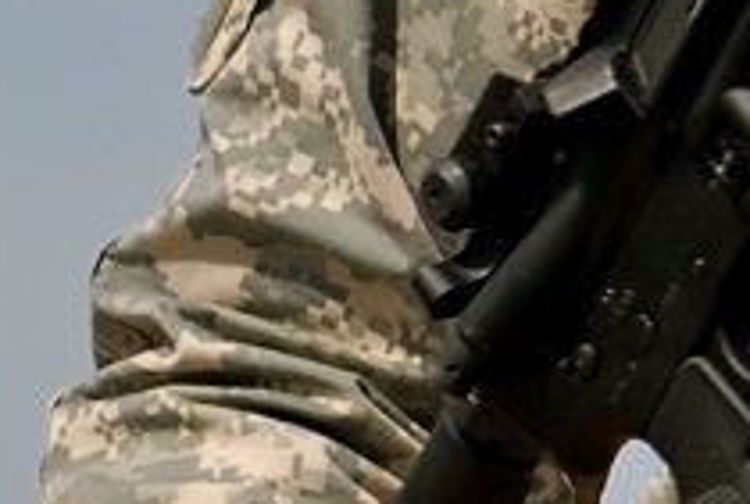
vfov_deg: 1.3
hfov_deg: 2.0
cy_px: -636
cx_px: 1032
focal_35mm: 1023
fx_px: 21365
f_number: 2.8
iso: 100
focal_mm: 145
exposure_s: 1/1500
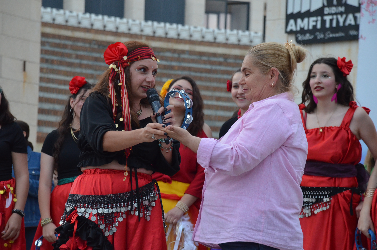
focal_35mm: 128
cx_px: 188
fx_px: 1332
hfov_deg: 16.1
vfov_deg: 10.7
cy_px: 125
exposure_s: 1/125
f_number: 5.6
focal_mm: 85
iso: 1800
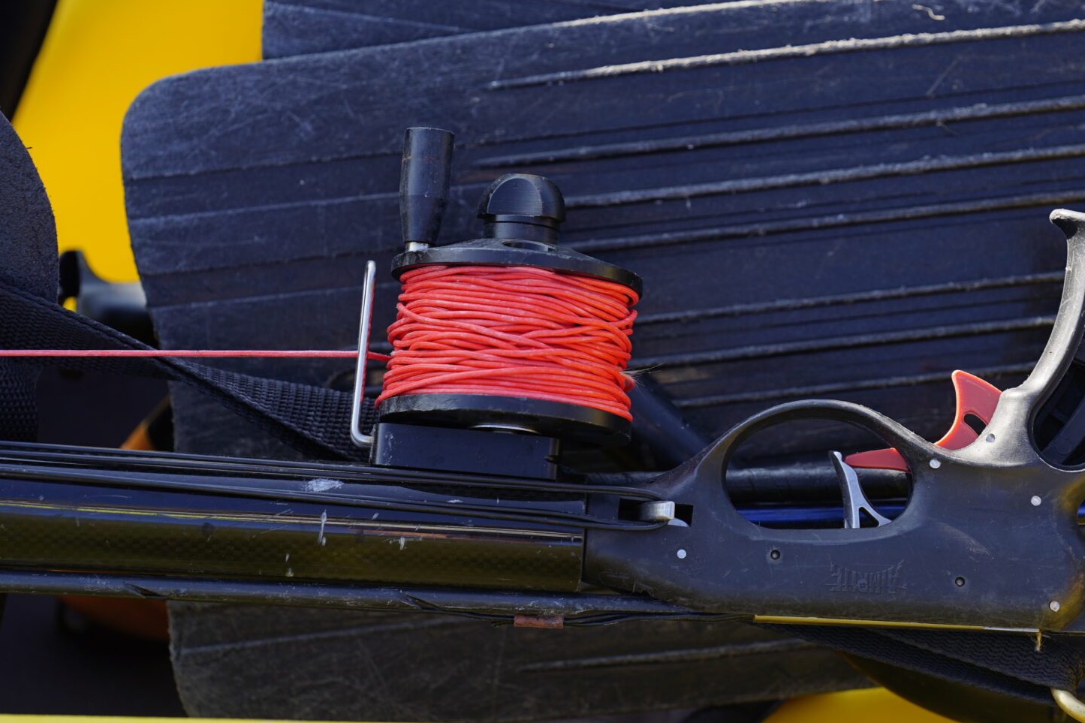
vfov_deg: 6.1
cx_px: 710
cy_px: 305
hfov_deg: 9.2
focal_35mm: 224
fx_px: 6750
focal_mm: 158
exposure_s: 1/160
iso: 100
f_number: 4.5
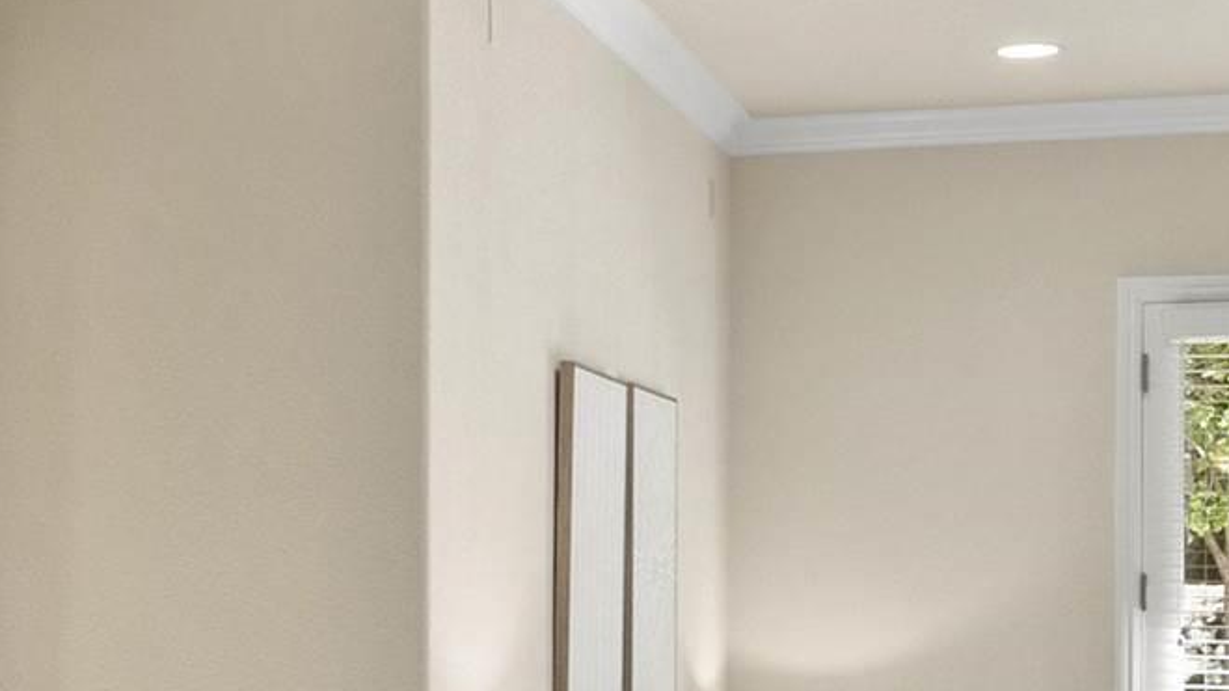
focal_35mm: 78
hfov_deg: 26.5
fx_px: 2541
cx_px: 179
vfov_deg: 15.3
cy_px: 619
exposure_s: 1/2.5
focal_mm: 16
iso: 400
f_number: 8
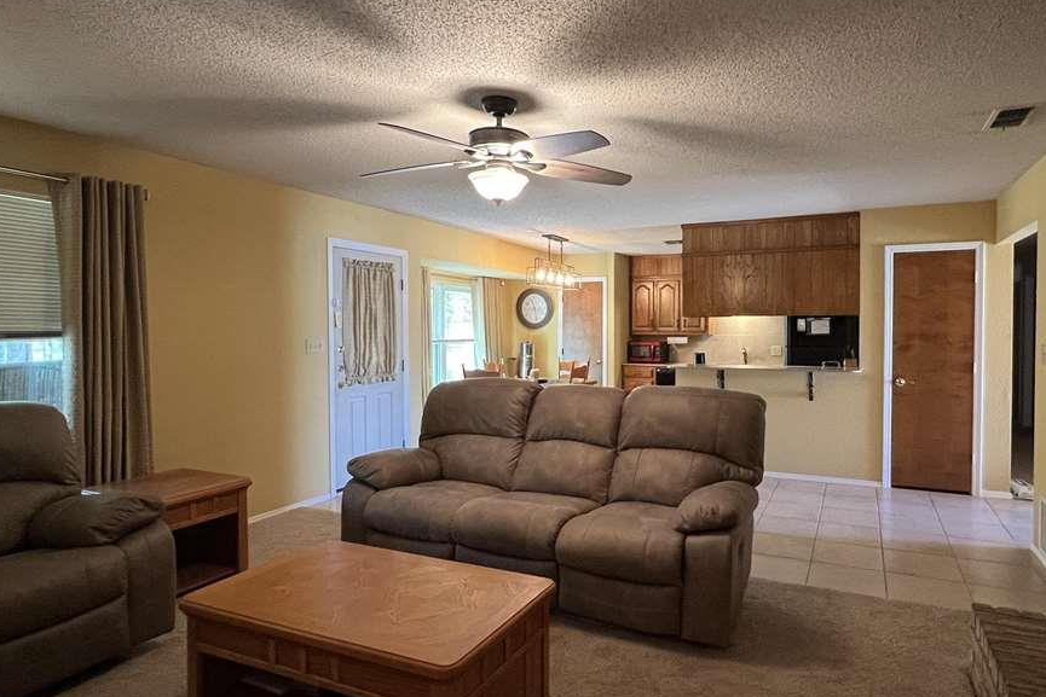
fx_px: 581
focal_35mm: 20
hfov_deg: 83.4
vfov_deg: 61.9
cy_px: 336
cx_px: 603
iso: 400
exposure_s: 1/60
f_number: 1.8
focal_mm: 1.57
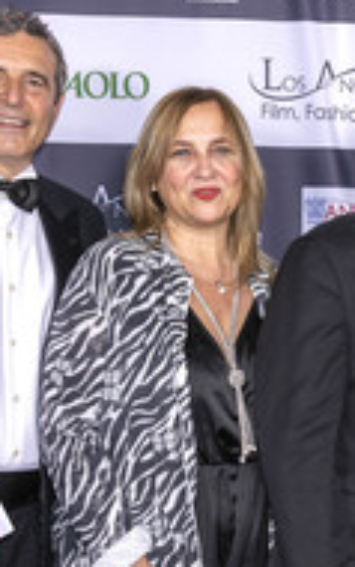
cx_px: 440
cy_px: 364
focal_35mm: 82
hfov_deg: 15.3
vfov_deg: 25.1
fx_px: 1267
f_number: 5.6
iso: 800
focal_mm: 34
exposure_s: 1/200
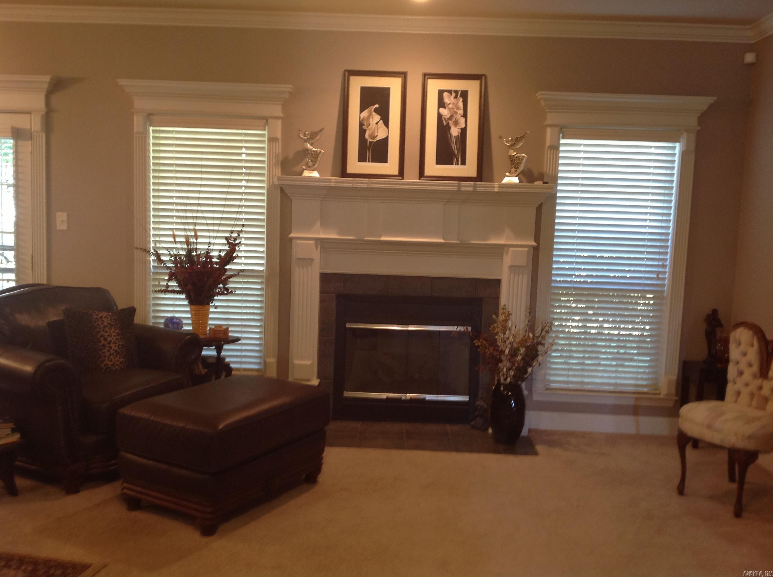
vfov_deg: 40.6
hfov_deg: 52.7
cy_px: 288
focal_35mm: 35
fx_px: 780
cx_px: 386
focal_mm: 4.28
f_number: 2.4
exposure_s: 1/15
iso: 100
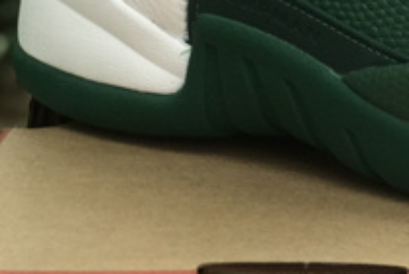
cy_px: -182
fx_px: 2399
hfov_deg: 9.4
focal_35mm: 211
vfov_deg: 6.4
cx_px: 680
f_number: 2.8
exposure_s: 1/193
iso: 20
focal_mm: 6.6
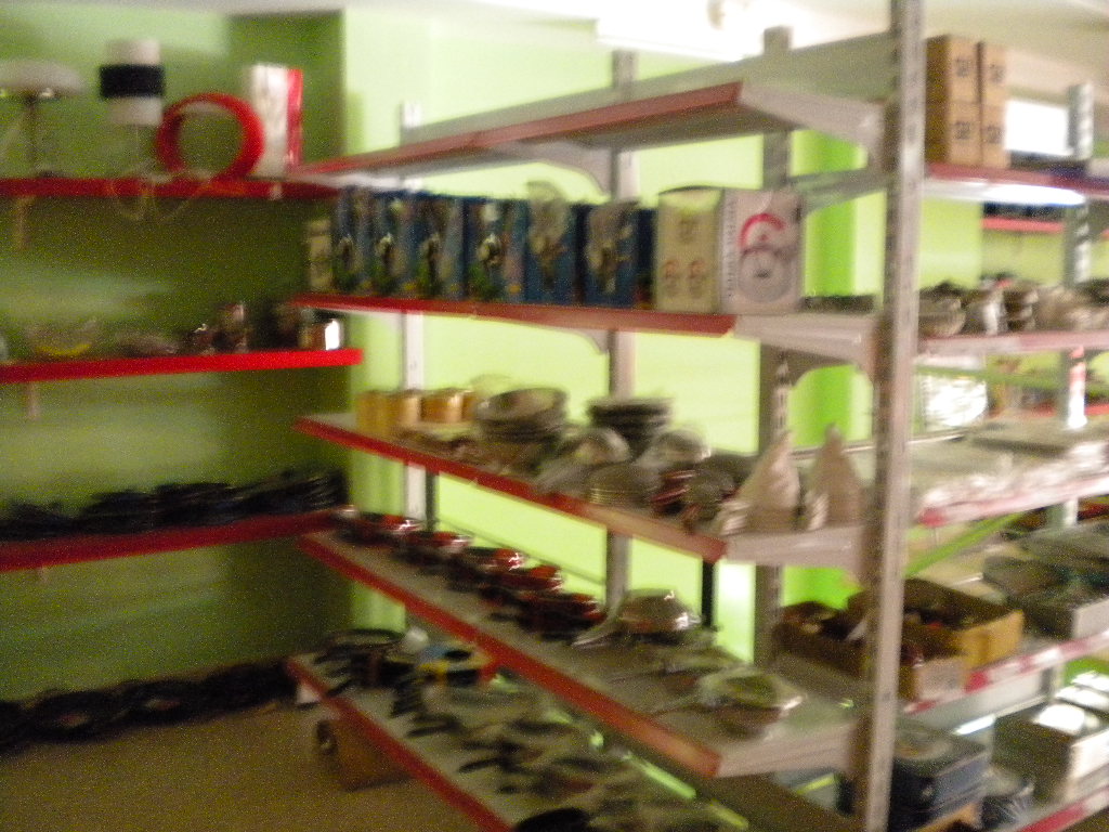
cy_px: 416
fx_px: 1121
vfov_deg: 40.7
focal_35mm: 35
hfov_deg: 52.6
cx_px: 554
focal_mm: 6.3
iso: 800
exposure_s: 1/6.1
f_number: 3.1
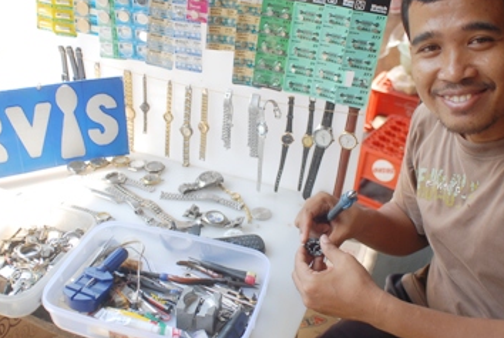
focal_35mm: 38
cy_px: 147
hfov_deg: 50.6
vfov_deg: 35.1
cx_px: 252
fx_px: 533
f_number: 3.5
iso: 125
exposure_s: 1/200
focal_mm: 20
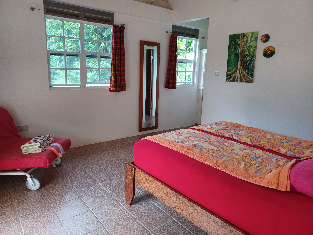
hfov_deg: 69.4
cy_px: 118
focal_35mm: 25
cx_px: 156
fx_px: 226
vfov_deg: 54.9
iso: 160
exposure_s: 1/50
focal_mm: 4.6
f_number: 1.8
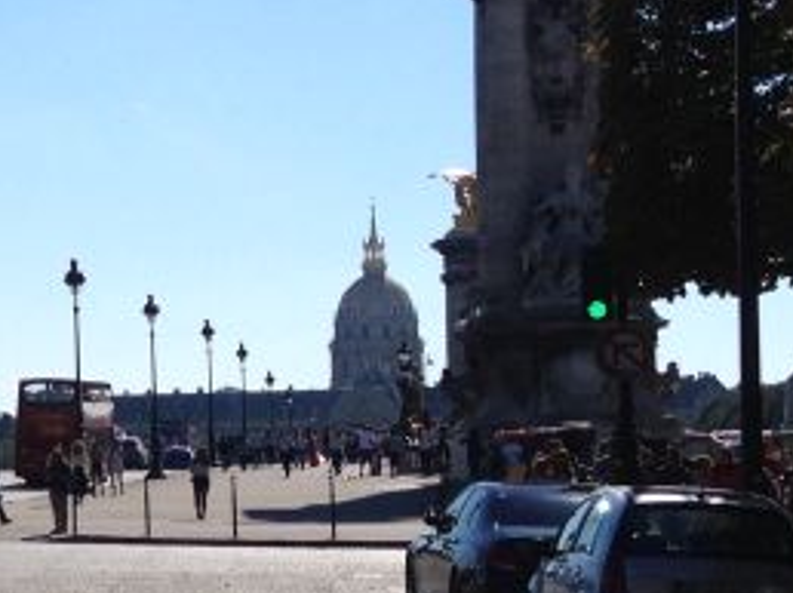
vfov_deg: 10.7
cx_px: -446
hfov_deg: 13.3
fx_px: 3181
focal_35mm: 139
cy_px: 320
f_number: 2.4
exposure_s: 1/3247
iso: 50
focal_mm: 4.28
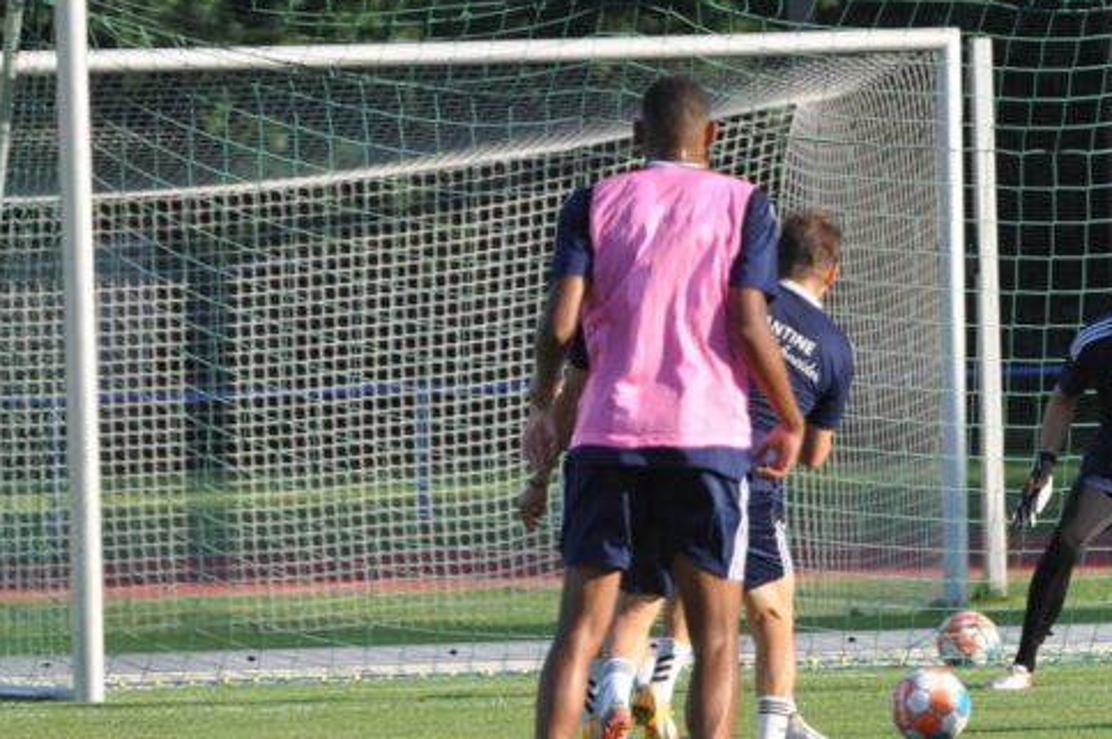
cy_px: 601
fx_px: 20612
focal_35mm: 668
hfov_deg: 3.1
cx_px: 988
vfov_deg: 2.1
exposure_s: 1/3200
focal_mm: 210
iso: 1000
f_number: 5.6
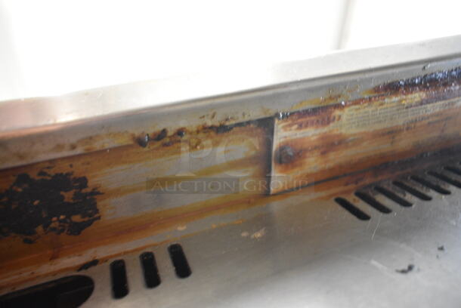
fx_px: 346
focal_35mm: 27
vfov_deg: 48.0
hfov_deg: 67.3
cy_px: 154
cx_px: 230
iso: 2200
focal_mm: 18
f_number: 3.5
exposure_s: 1/30
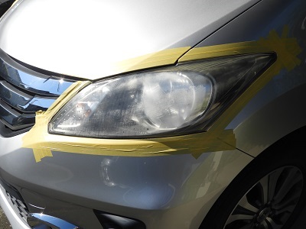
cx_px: 153
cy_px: 114
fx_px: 309
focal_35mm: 35
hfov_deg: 52.6
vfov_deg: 40.7
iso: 100
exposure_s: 1/1250
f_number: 3.8
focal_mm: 6.3
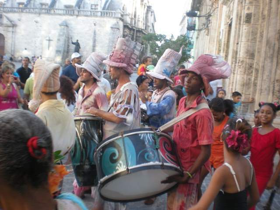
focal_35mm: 38
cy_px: 105
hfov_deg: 49.0
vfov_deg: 37.7
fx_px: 307
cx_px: 140
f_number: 3.1
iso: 92
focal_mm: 6.3
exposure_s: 1/64.2
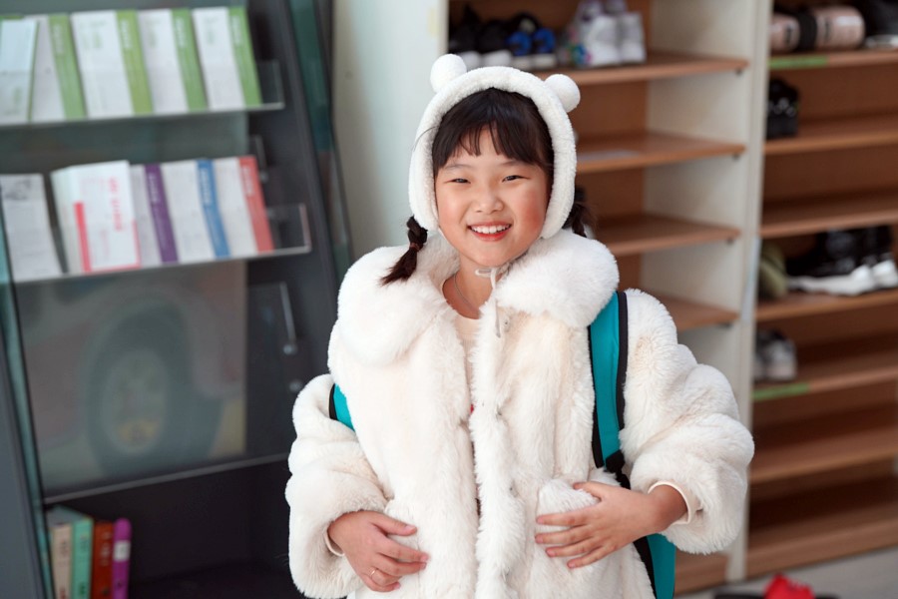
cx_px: 449
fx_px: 2644
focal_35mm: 106
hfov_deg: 19.3
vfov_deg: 12.9
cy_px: 300
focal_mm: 106
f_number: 4
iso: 400
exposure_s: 1/160
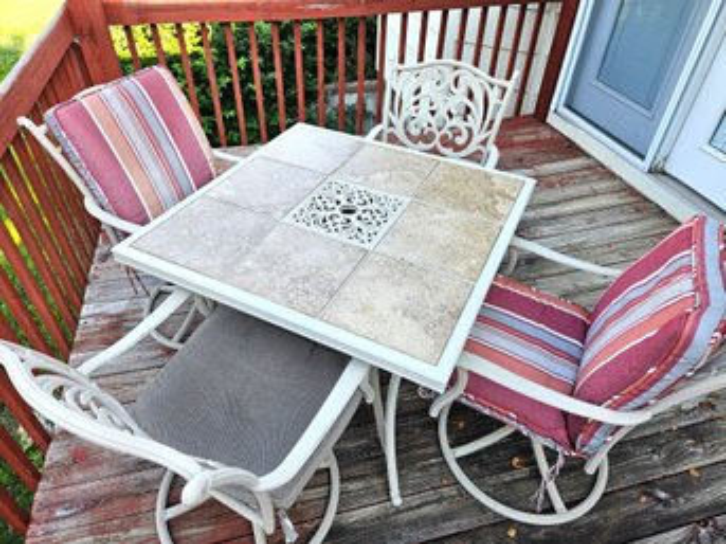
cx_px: 363
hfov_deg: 73.9
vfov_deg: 58.8
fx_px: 482
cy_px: 272
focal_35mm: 23
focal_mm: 5.4
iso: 25
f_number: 1.8
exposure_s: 1/146
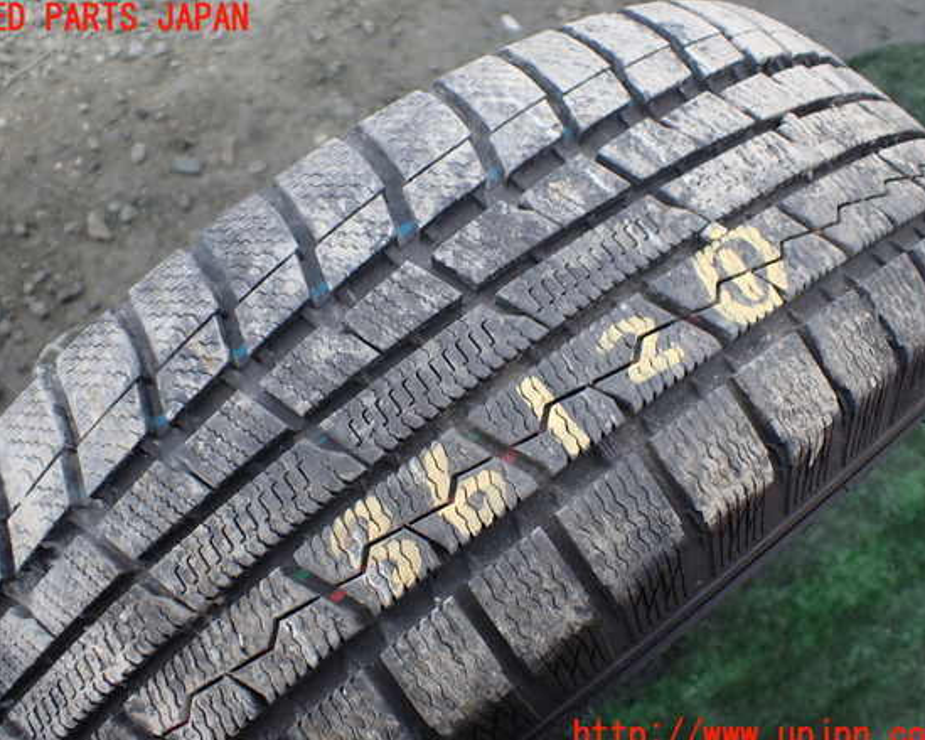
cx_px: 448
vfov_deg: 45.8
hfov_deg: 55.7
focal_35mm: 32
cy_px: 378
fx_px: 876
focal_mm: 5.4
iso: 125
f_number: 2.3
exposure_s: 1/125
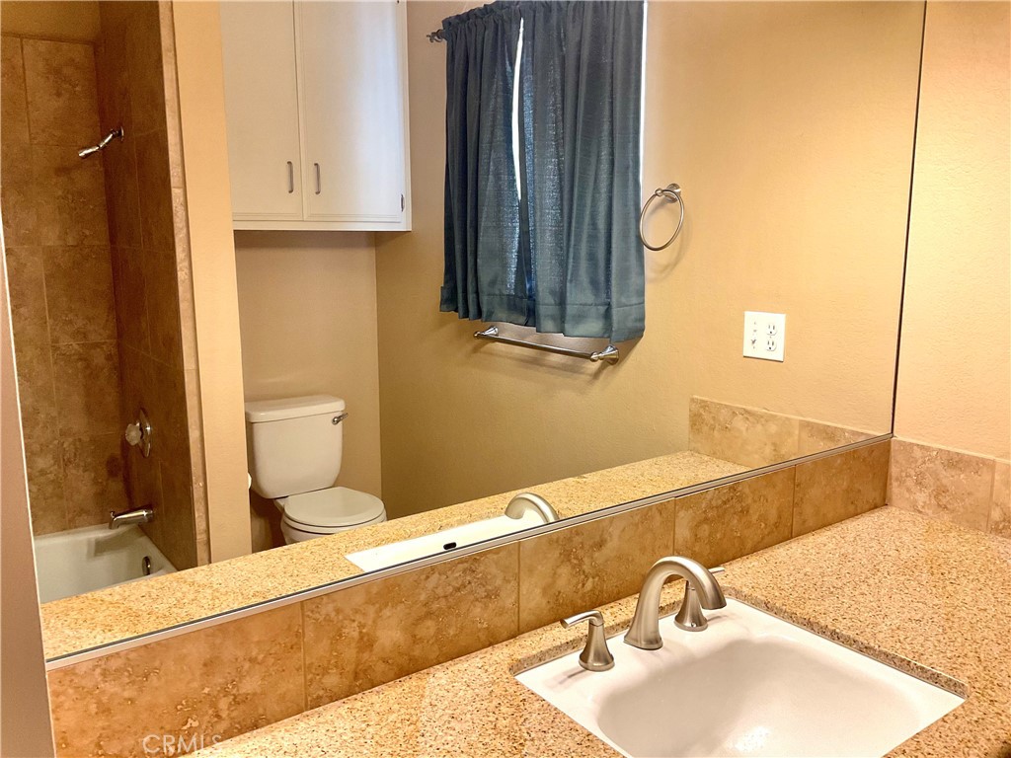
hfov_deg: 61.7
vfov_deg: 48.2
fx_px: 847
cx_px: 506
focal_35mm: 29
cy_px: 379
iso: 80
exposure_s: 1/60
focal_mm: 3
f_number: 1.8
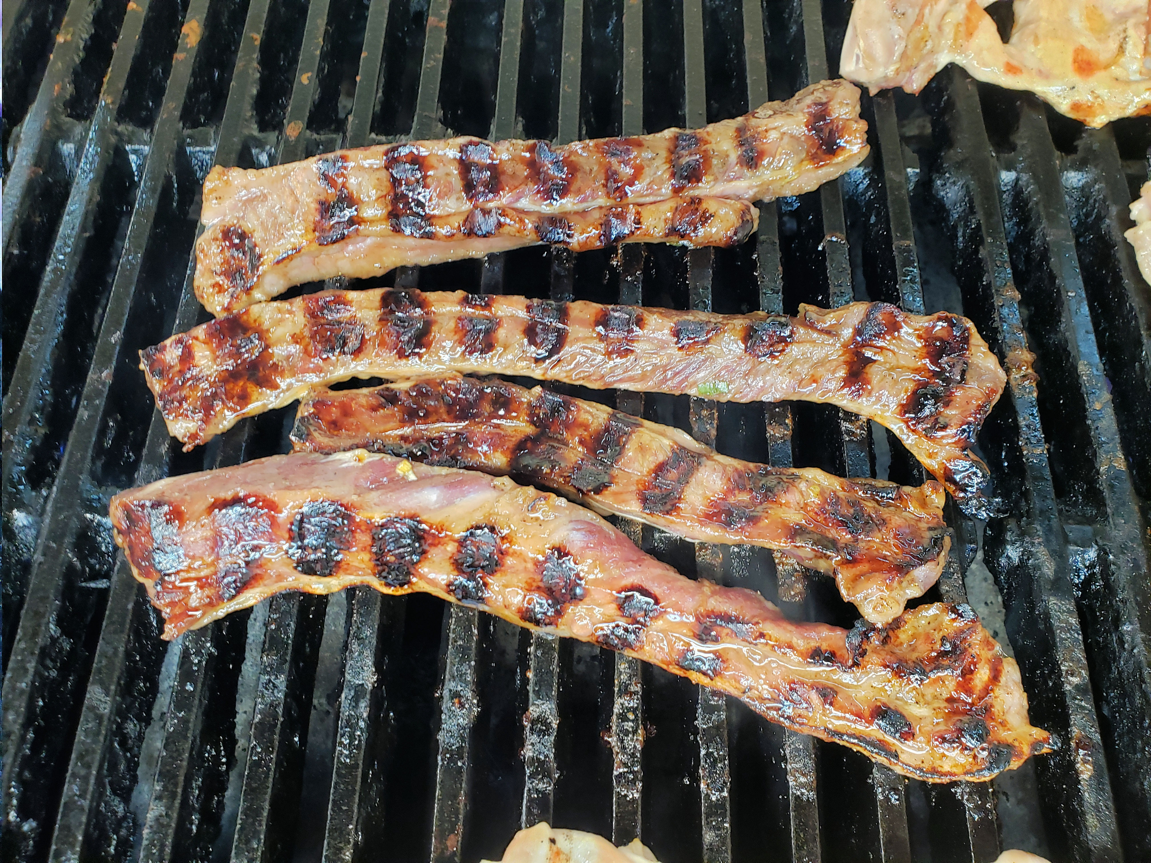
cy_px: 432
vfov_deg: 53.1
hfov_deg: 67.3
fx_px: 865
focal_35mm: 26
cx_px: 576
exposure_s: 1/17
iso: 250
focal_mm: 4.3
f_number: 2.4
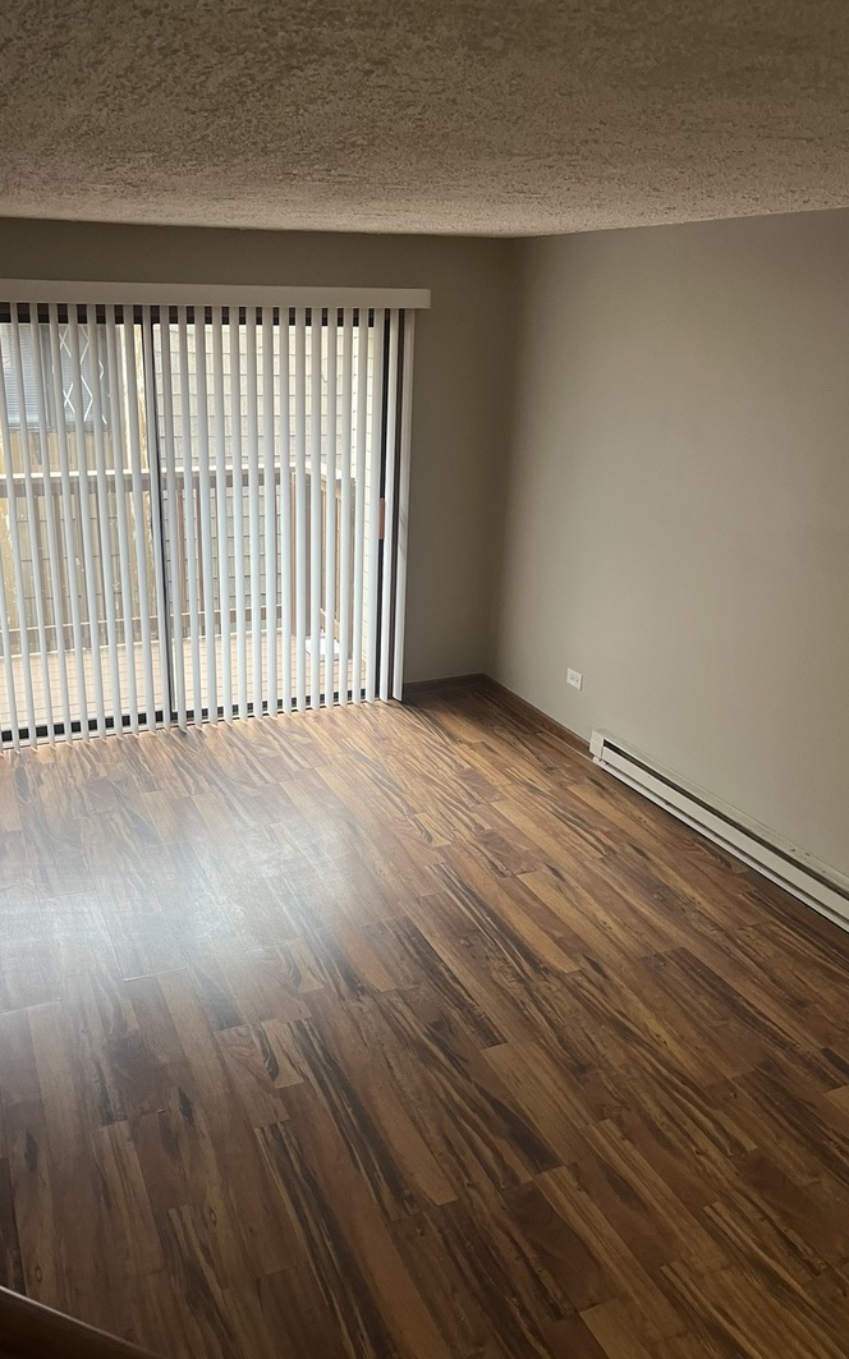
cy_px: 683
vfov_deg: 66.5
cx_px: 358
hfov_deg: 44.4
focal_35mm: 28
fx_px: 1037
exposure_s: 1/60
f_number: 1.6
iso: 250
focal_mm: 5.1
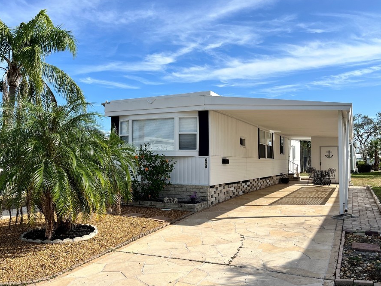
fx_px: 330
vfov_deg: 46.8
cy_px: 142
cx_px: 175
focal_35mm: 30
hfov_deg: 59.9
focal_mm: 5.1
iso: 50
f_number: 1.6
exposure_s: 1/4310
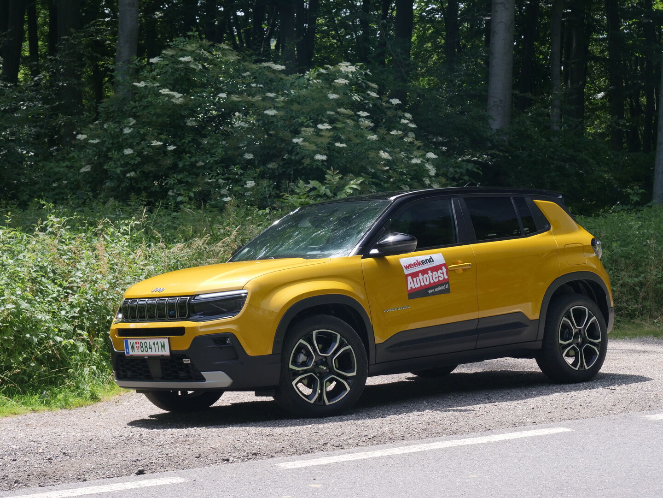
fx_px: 1532
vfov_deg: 18.4
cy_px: 249
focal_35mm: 80
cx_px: 332
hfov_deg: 24.4
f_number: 6.3
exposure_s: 1/400
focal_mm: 40
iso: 800
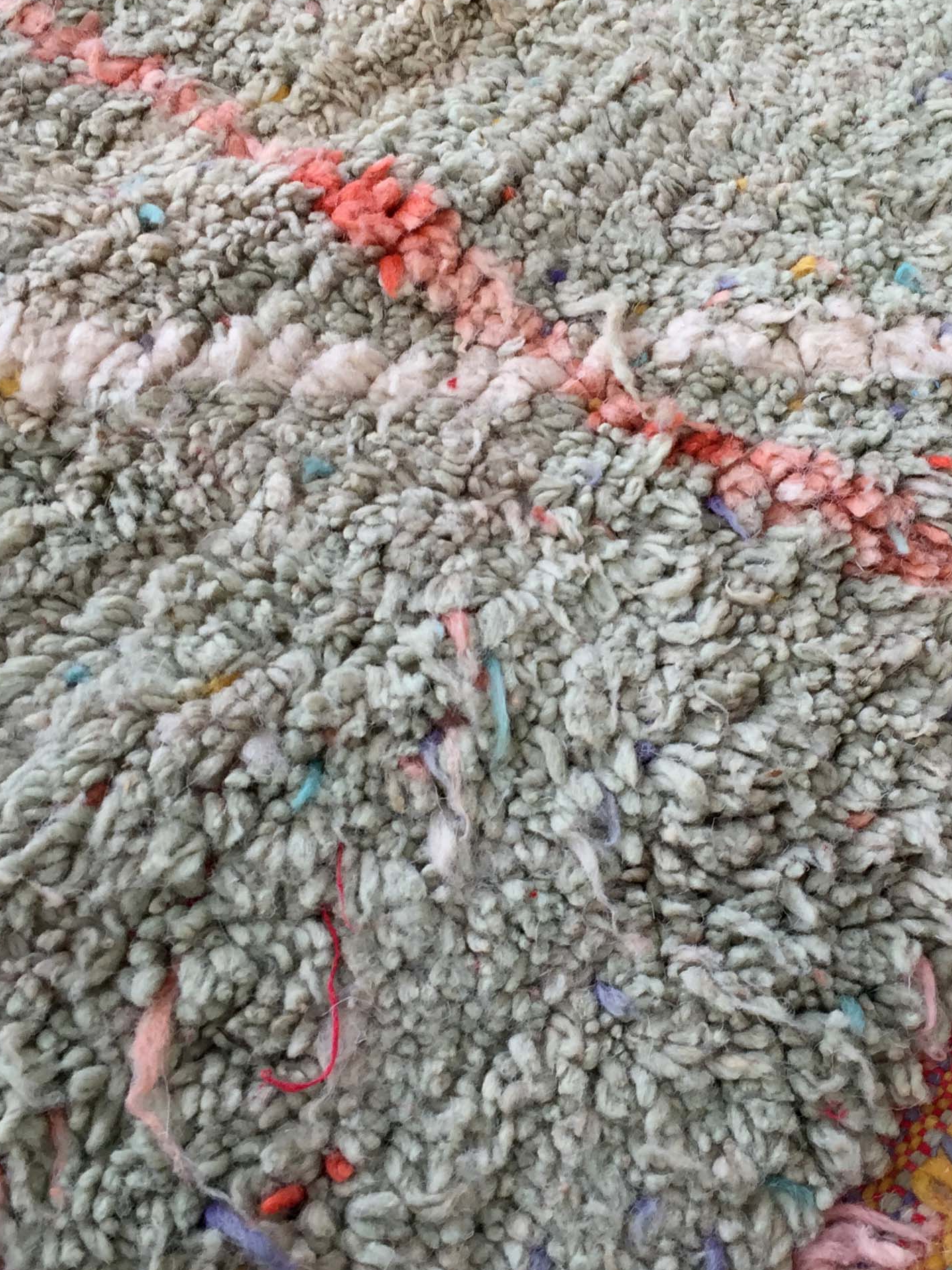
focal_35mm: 50
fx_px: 1833
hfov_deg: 29.0
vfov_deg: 38.1
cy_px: 560
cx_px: 620
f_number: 2.2
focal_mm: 4.15
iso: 40
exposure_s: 1/50
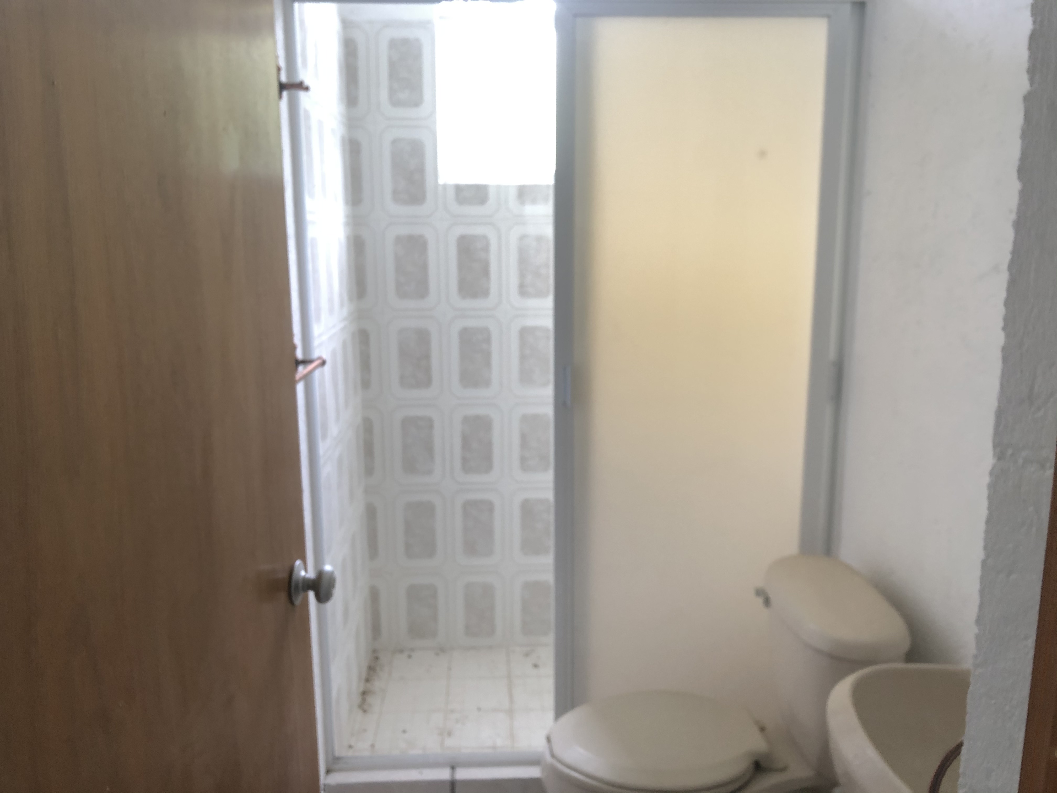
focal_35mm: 28
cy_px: 396
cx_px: 528
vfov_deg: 49.7
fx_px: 855
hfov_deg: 63.4
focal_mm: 4
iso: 40
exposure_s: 1/24
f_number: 1.8
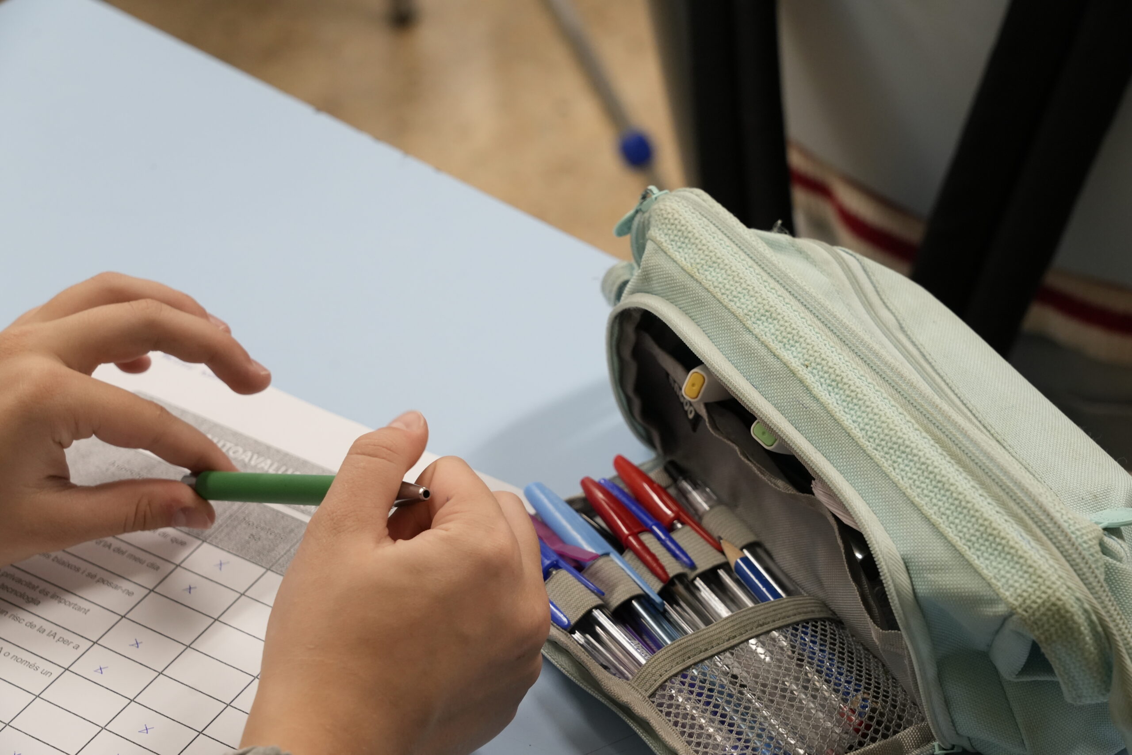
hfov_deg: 23.6
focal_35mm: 86
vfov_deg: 15.9
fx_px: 2704
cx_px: 566
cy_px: 378
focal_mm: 86
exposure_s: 1/60
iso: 3200
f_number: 8
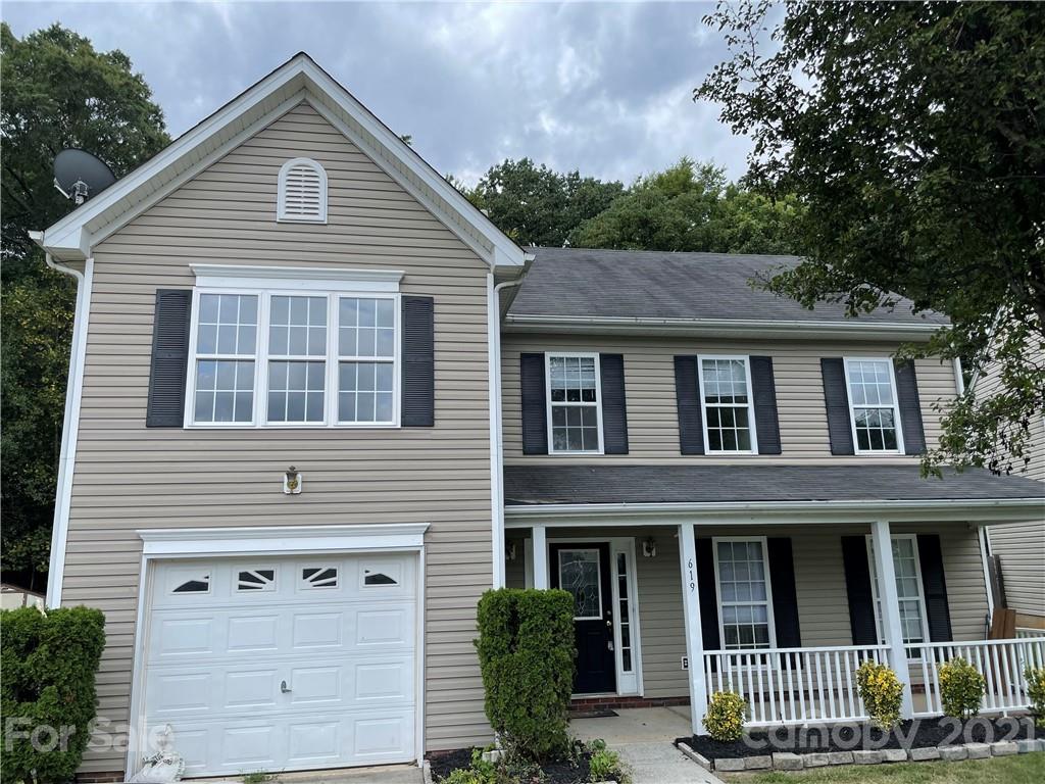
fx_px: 785
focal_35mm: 26
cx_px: 522
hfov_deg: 67.3
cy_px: 392
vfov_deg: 53.1
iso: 32
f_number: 1.6
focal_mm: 4.2
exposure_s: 1/979
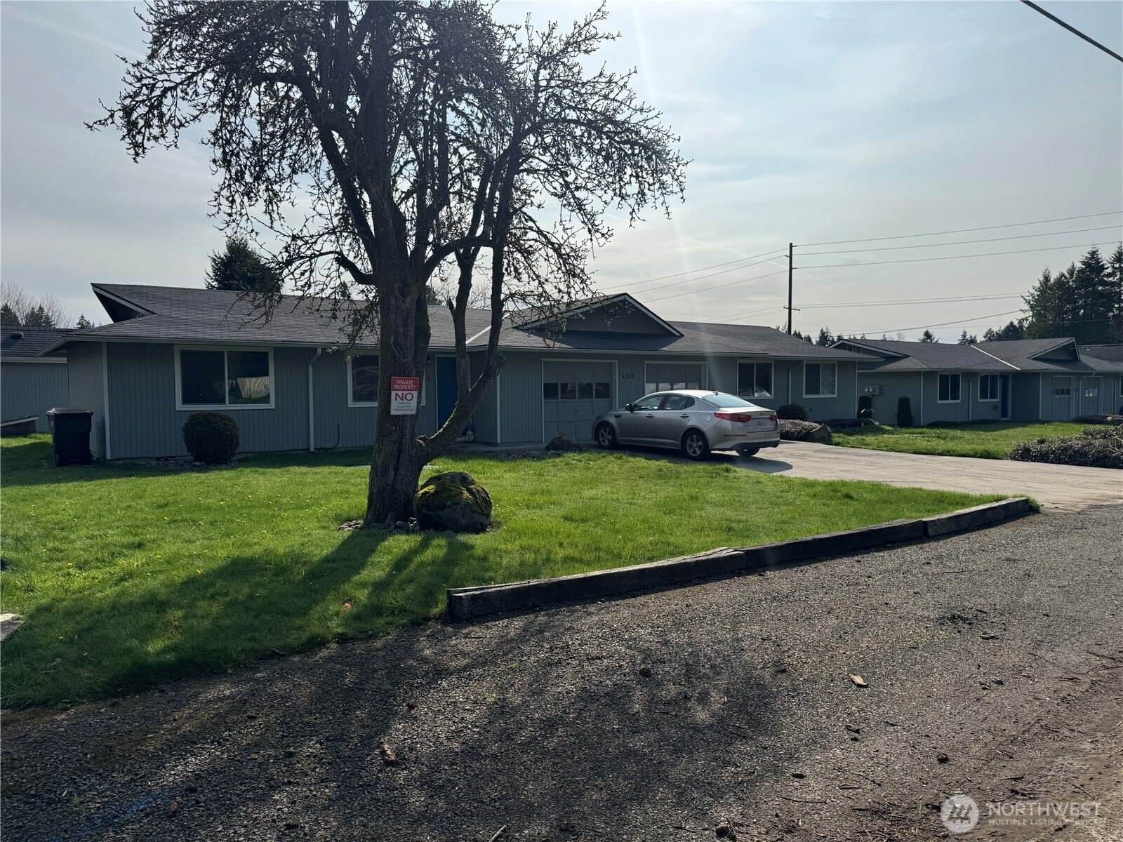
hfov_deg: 71.6
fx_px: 779
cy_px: 421
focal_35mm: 24
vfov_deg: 56.8
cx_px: 562
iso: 80
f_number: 1.78
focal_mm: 6.76
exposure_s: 1/10417
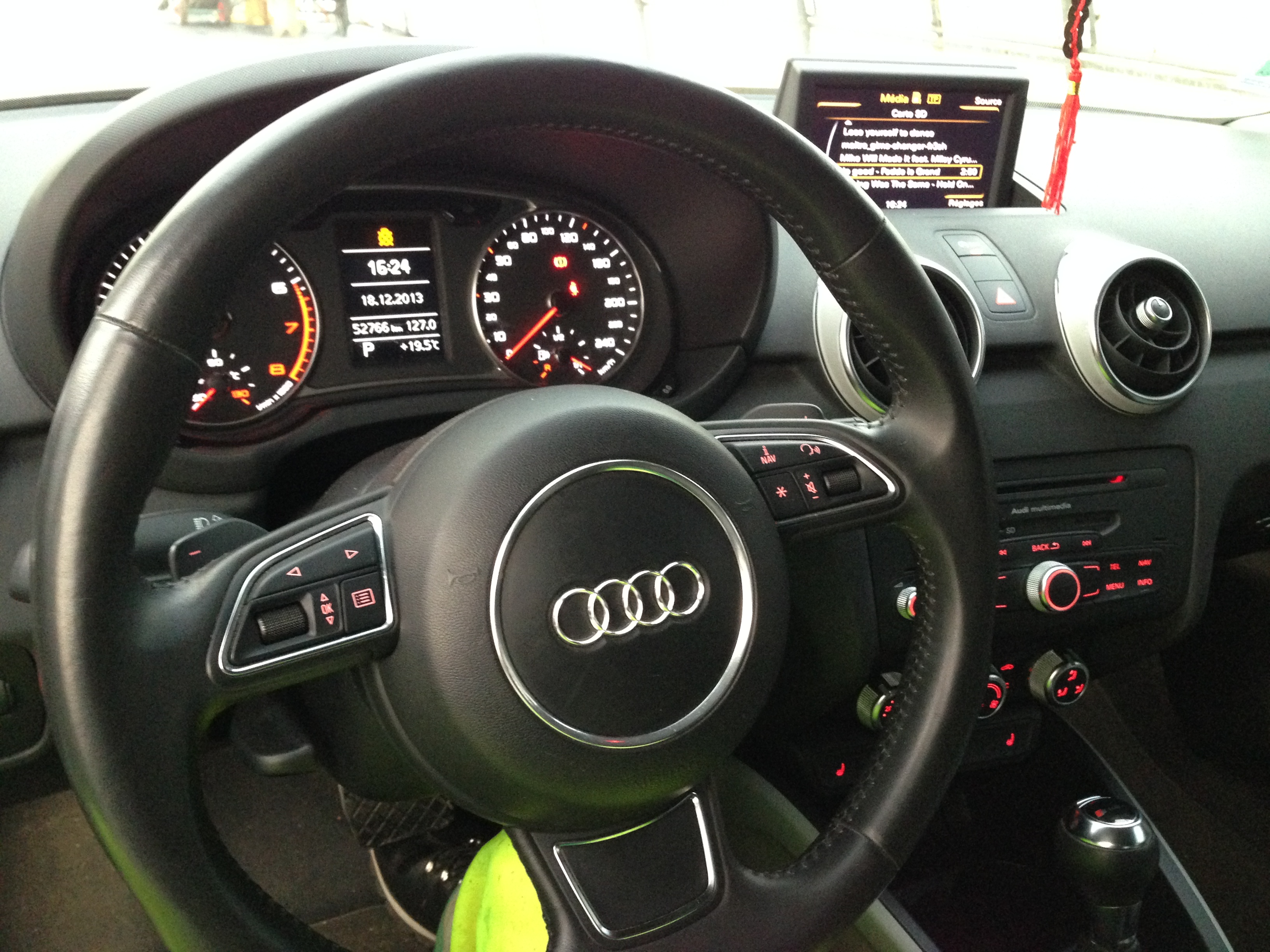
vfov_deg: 42.9
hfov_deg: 55.4
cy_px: 476
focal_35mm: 33
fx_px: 1211
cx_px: 635
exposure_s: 1/15
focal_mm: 4.12
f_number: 2.4
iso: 400
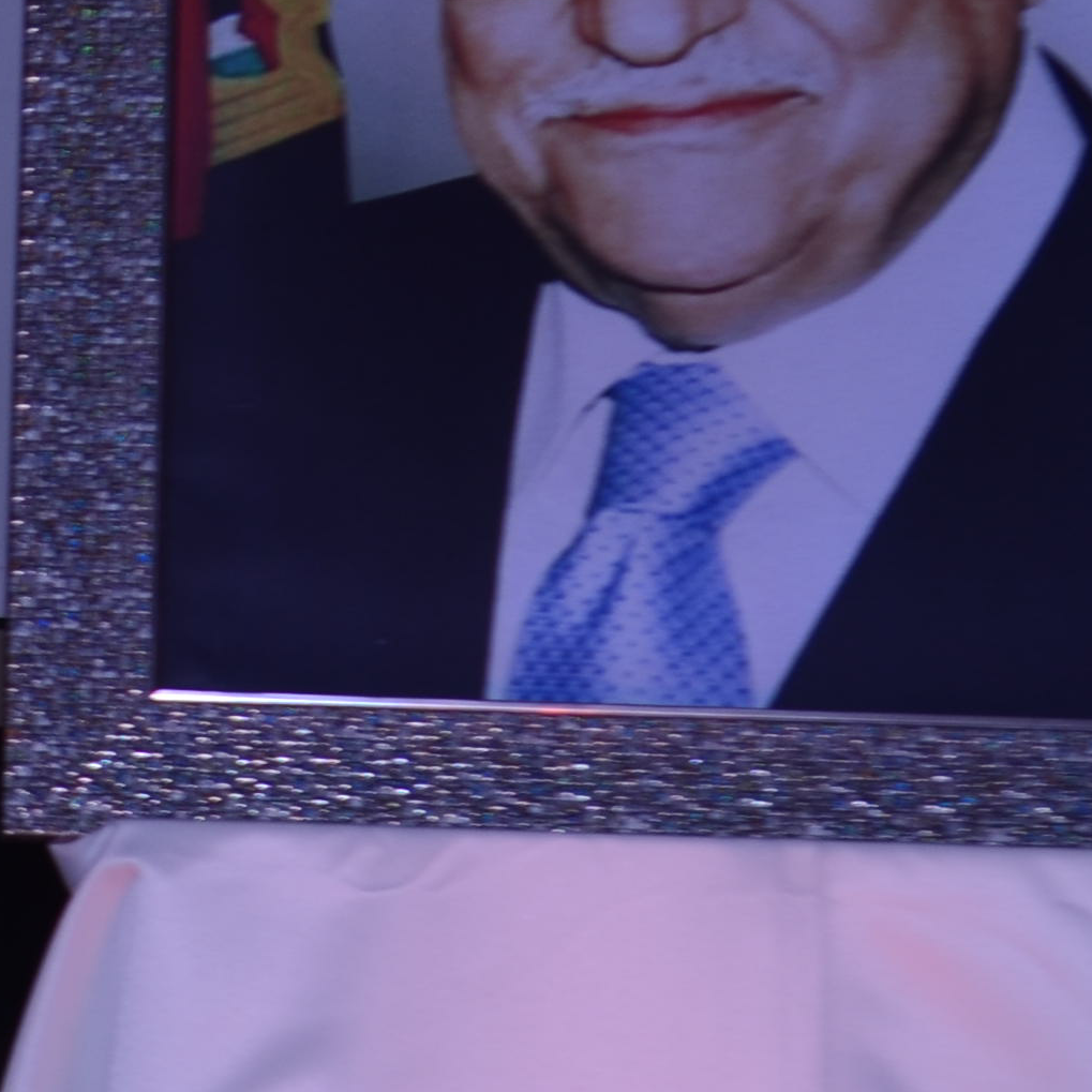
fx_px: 8780
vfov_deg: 7.1
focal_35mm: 246
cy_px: 201
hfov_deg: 6.9
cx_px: -904
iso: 100
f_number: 4
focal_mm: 40
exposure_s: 1/250
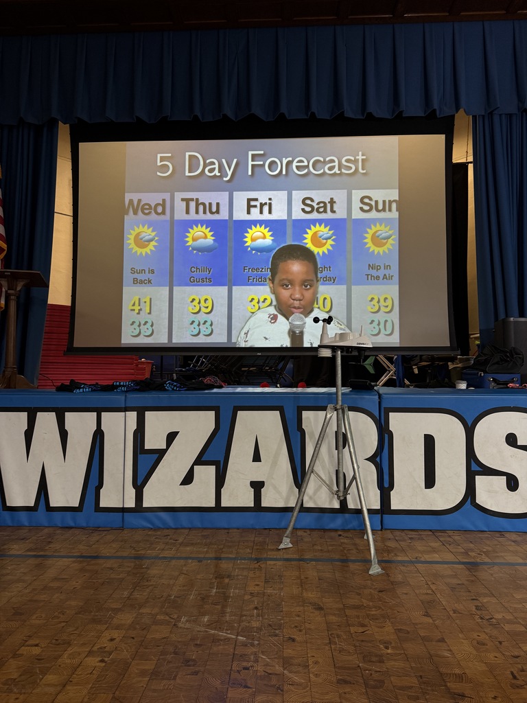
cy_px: 352
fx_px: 487
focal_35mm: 24
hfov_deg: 56.8
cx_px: 264
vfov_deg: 71.6
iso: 200
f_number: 1.78
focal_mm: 6.76
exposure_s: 1/60
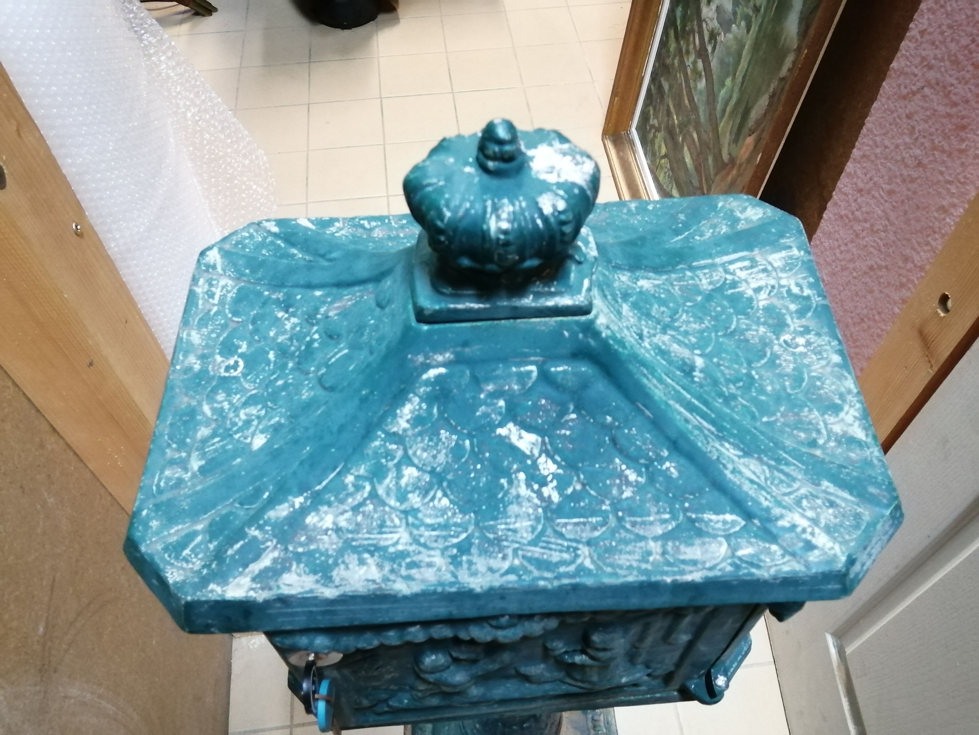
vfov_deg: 53.1
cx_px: 490
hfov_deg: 67.3
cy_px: 368
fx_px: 735
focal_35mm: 26
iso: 640
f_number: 1.8
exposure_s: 1/20
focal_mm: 3.46
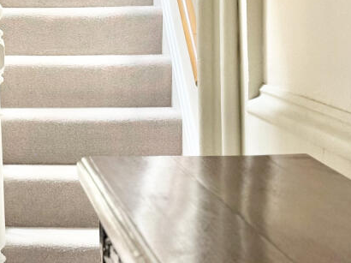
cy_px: -4
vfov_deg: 12.2
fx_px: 1216
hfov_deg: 15.7
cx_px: -84
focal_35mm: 120
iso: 100
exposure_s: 1/50
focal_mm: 6.76
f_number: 1.78
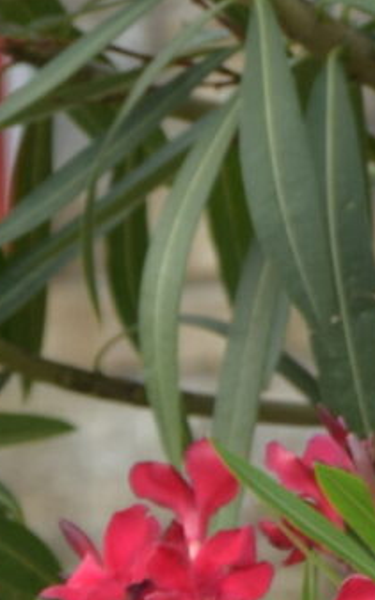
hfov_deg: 2.1
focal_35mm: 602
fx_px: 9852
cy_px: -107
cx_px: 1680
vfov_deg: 3.5
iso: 250
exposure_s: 1/250
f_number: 8
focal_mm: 52
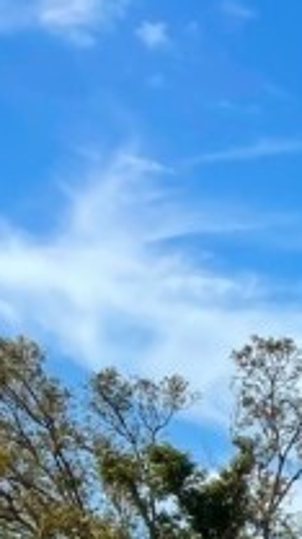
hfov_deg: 6.6
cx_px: 1267
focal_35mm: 139
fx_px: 1986
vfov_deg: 14.1
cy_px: 897
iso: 32
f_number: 1.6
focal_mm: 5.1
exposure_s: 1/3003
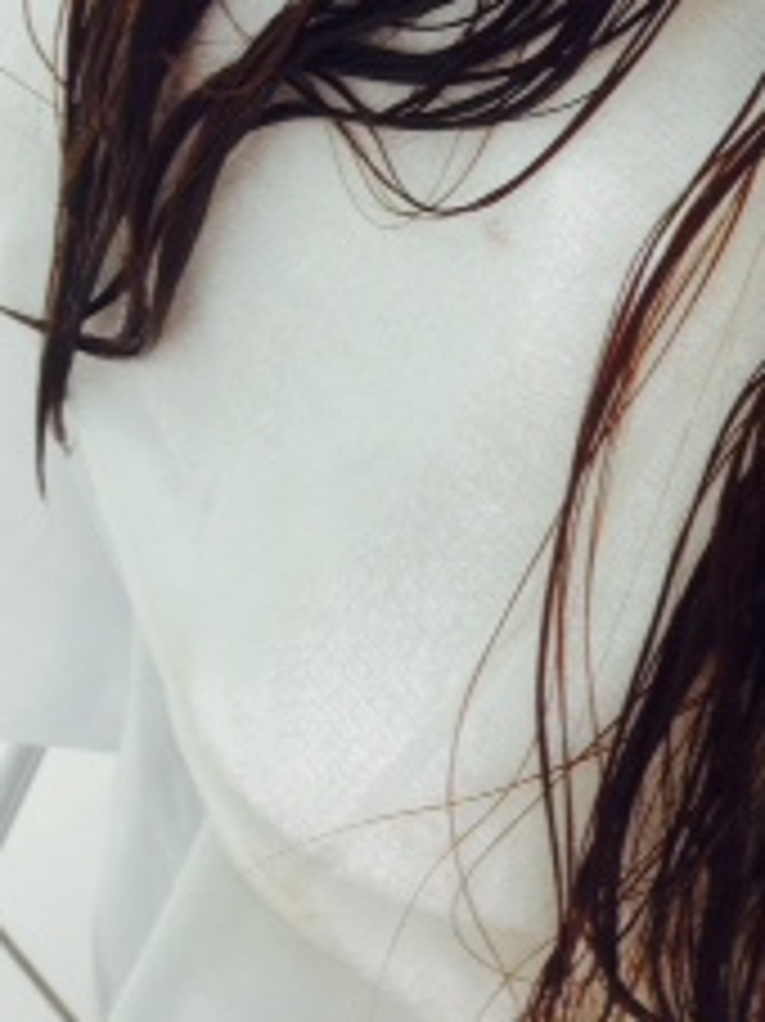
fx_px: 2743
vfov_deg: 20.0
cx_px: 954
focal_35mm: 93
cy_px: -153
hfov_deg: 15.2
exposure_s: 1/40
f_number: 2.4
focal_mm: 4.12
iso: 50
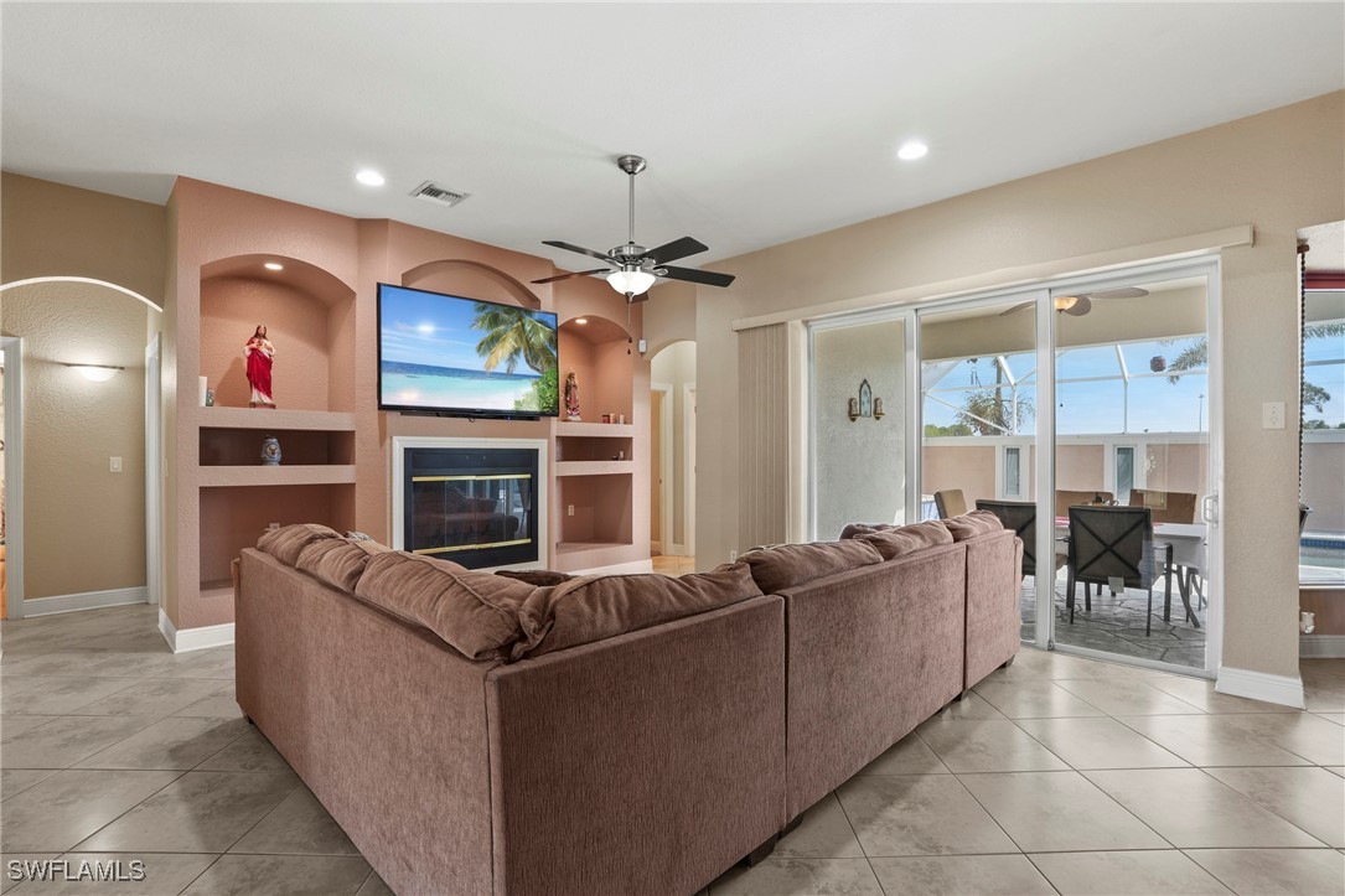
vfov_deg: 73.7
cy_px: 448
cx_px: 672
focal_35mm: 16
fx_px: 598
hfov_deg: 96.7
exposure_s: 1/3
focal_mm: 16
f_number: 9
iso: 400
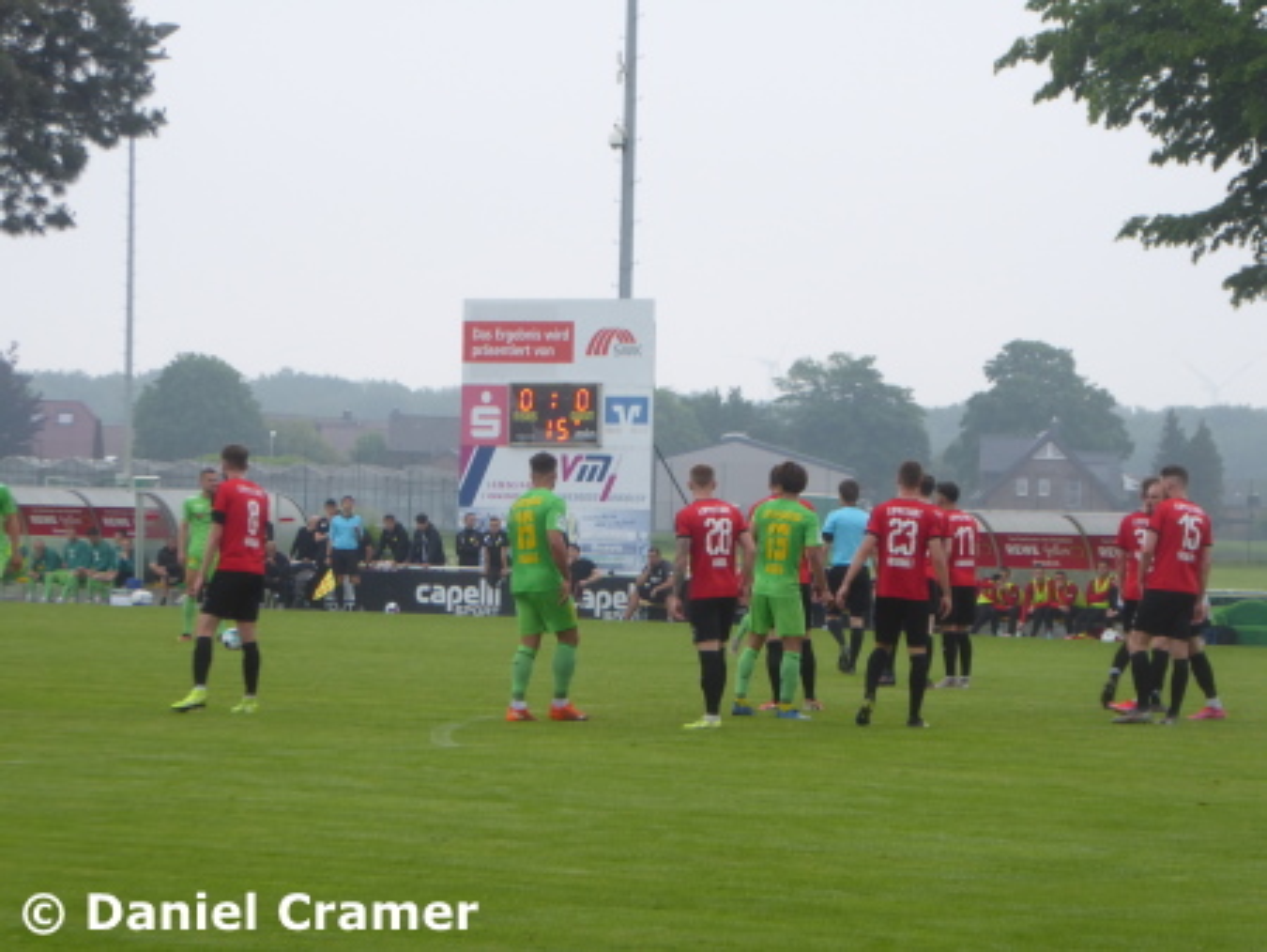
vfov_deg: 9.3
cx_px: 634
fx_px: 5859
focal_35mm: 160
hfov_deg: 12.3
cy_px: 476
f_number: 5.5
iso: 160
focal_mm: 28.7
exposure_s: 1/80
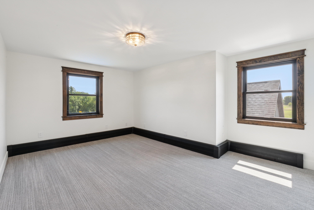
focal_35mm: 16
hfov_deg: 96.7
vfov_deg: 73.8
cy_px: 105
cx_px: 157
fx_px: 140
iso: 320
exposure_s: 1/3
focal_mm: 16
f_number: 20
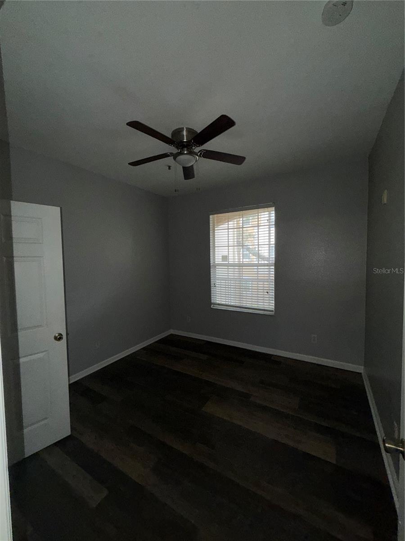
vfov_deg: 102.1
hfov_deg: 85.7
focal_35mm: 14
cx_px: 202
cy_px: 270
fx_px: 218
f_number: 2.2
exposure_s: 1/60
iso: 125
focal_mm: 2.22
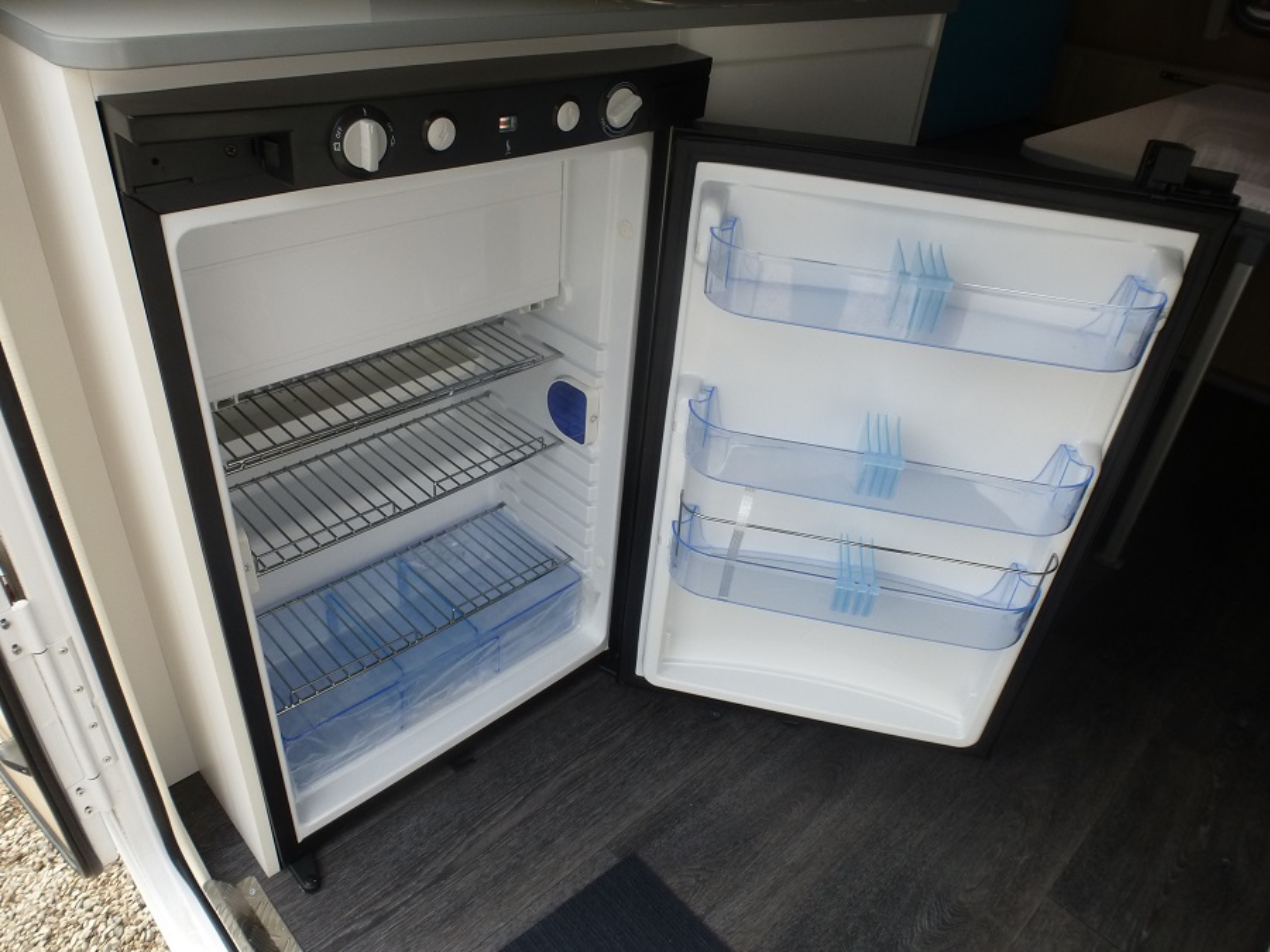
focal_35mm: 24
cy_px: 476
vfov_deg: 56.8
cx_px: 635
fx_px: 881
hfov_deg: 71.6
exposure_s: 1/250
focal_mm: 4.3
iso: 160
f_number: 4
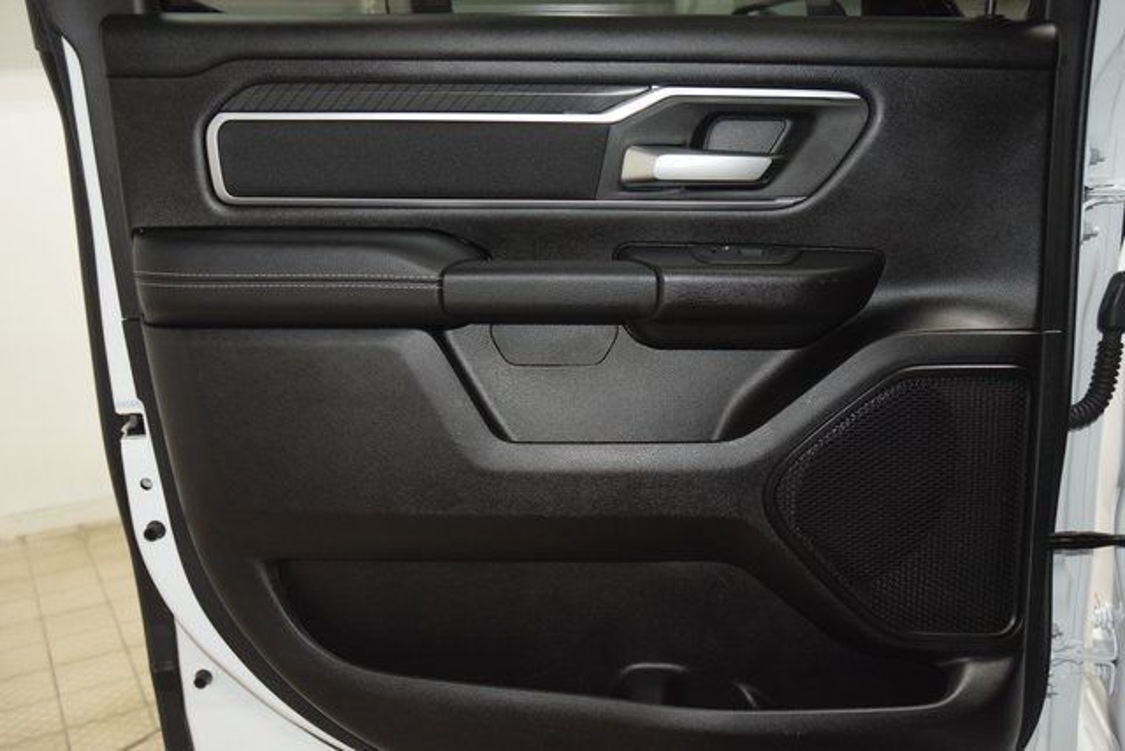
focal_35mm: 36
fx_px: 1125
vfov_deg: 36.9
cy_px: 376
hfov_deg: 53.1
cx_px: 562
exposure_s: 1/125
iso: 2500
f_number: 3.8
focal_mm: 24
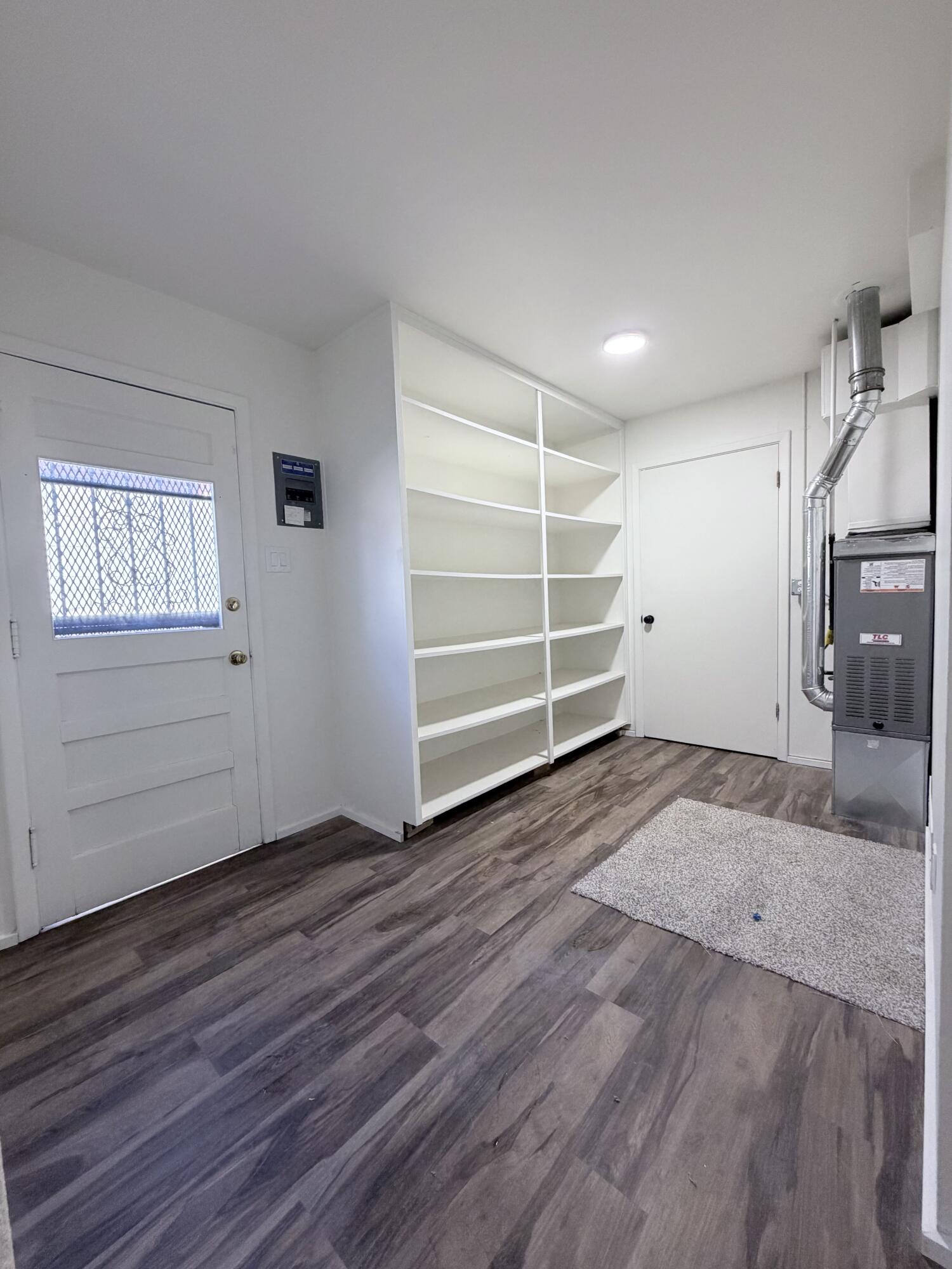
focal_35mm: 14
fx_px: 513
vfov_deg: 102.1
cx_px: 476
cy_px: 634
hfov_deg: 85.7
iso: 320
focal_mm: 2.22
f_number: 2.2
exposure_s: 1/60
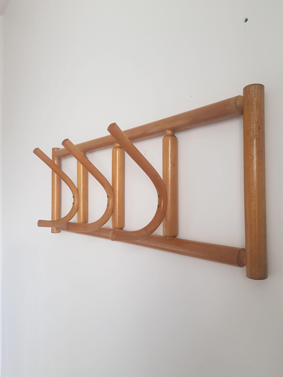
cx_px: 142
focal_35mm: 26
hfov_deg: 53.1
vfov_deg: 67.3
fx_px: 283
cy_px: 188
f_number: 1.7
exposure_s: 1/60
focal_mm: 4.2
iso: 125
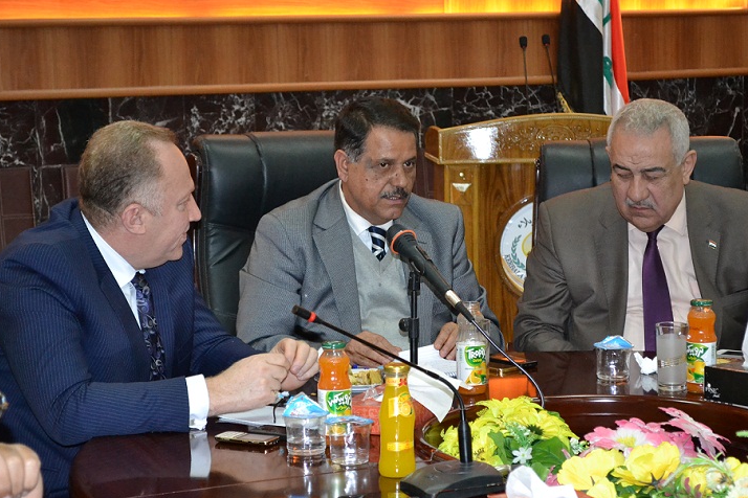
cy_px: 265
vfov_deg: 15.4
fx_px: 1839
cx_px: 387
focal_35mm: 89
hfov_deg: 23.0
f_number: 5.6
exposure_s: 1/60
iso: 3200
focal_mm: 55
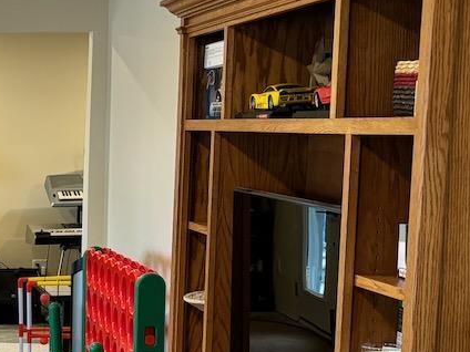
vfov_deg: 14.9
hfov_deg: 18.5
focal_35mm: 98
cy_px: 340
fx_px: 1331
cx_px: -156
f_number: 1.6
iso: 160
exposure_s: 1/42
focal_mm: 5.96
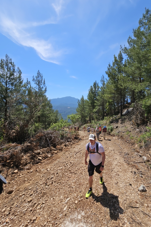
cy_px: 112
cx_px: 86
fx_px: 88
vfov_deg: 104.2
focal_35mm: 14
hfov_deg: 80.8
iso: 50
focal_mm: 2.2
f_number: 2.2
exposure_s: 1/2782
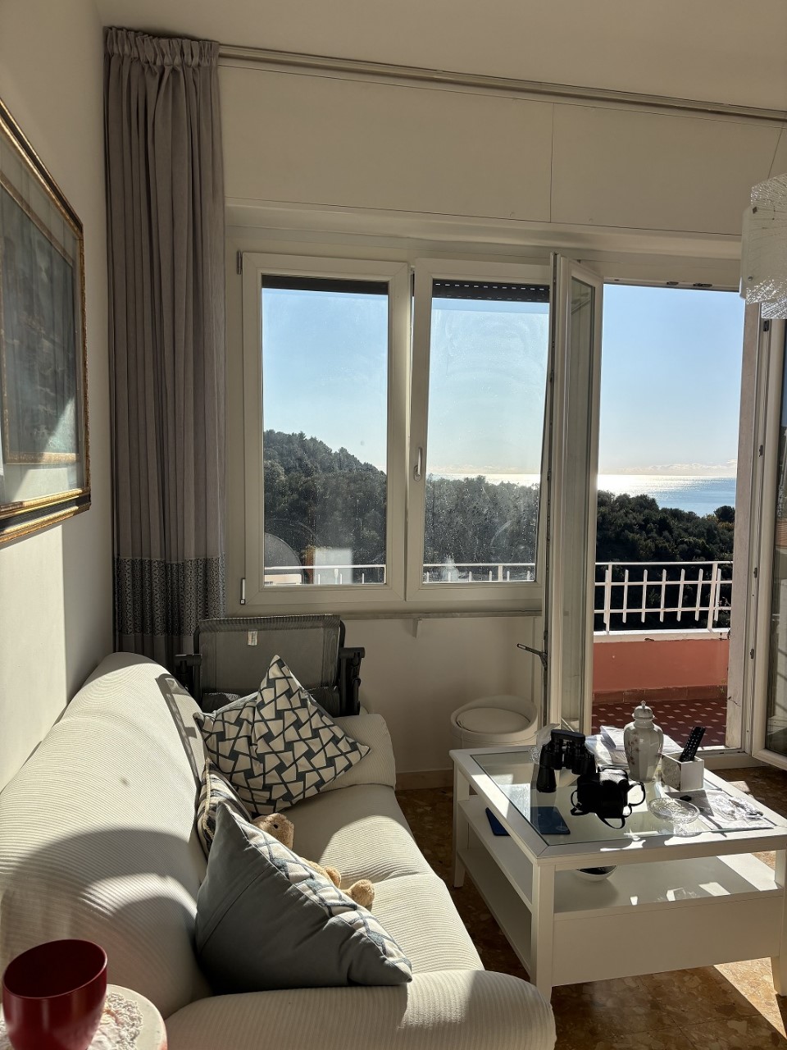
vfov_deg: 67.3
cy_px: 525
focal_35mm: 26
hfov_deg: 53.1
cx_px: 394
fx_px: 788
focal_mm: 5.96
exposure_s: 1/3413
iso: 50
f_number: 1.6
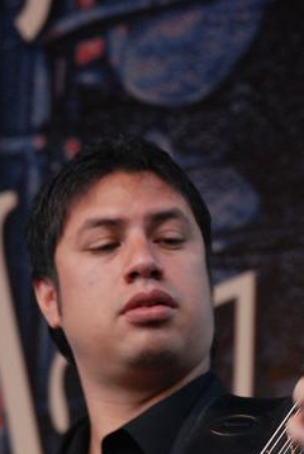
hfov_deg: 4.5
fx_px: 3887
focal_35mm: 308
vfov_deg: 6.7
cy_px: 249
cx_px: 194
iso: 800
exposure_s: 1/50
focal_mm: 95
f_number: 5.6
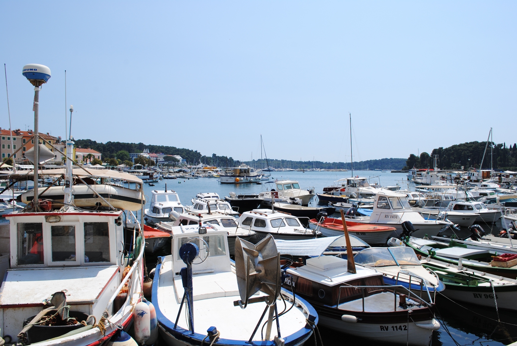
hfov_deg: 67.3
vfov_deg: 48.1
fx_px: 388
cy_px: 173
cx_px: 258
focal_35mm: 27
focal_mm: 18
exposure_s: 1/320
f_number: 9
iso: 100
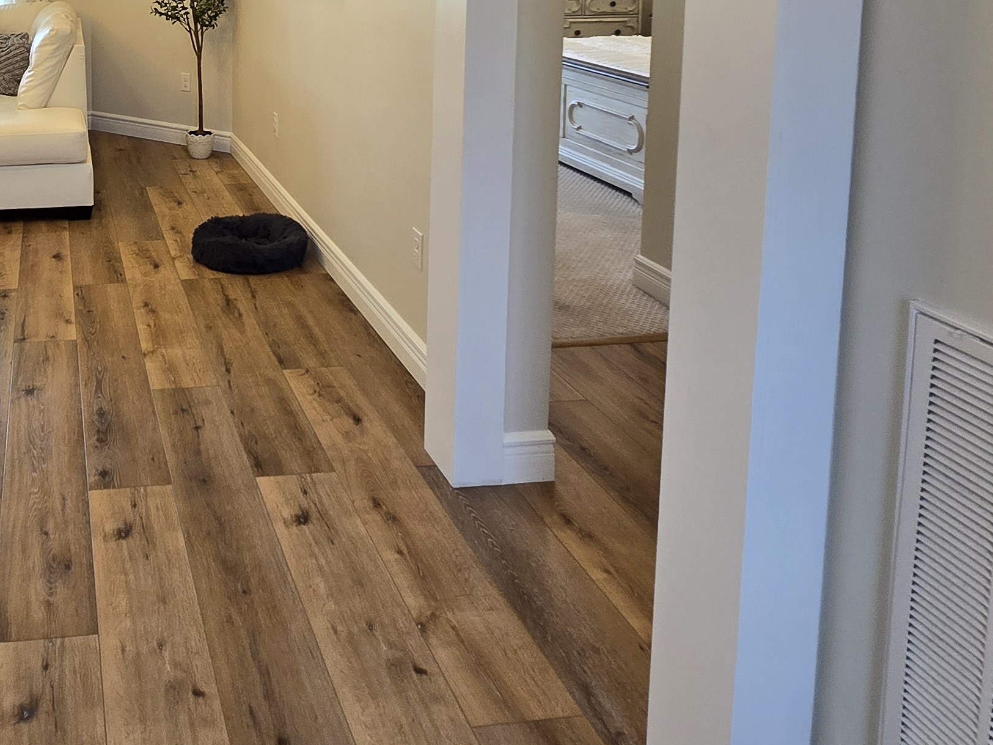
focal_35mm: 32
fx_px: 918
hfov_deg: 52.0
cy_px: 28
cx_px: 158
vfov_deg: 39.7
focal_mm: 2.2
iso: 80
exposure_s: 1/60
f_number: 2.2
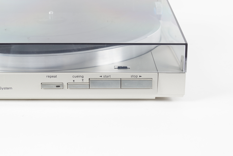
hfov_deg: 37.8
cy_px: 78
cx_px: 116
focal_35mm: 52
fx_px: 340
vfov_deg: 25.8
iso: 100
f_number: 13
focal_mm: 35
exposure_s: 1/125
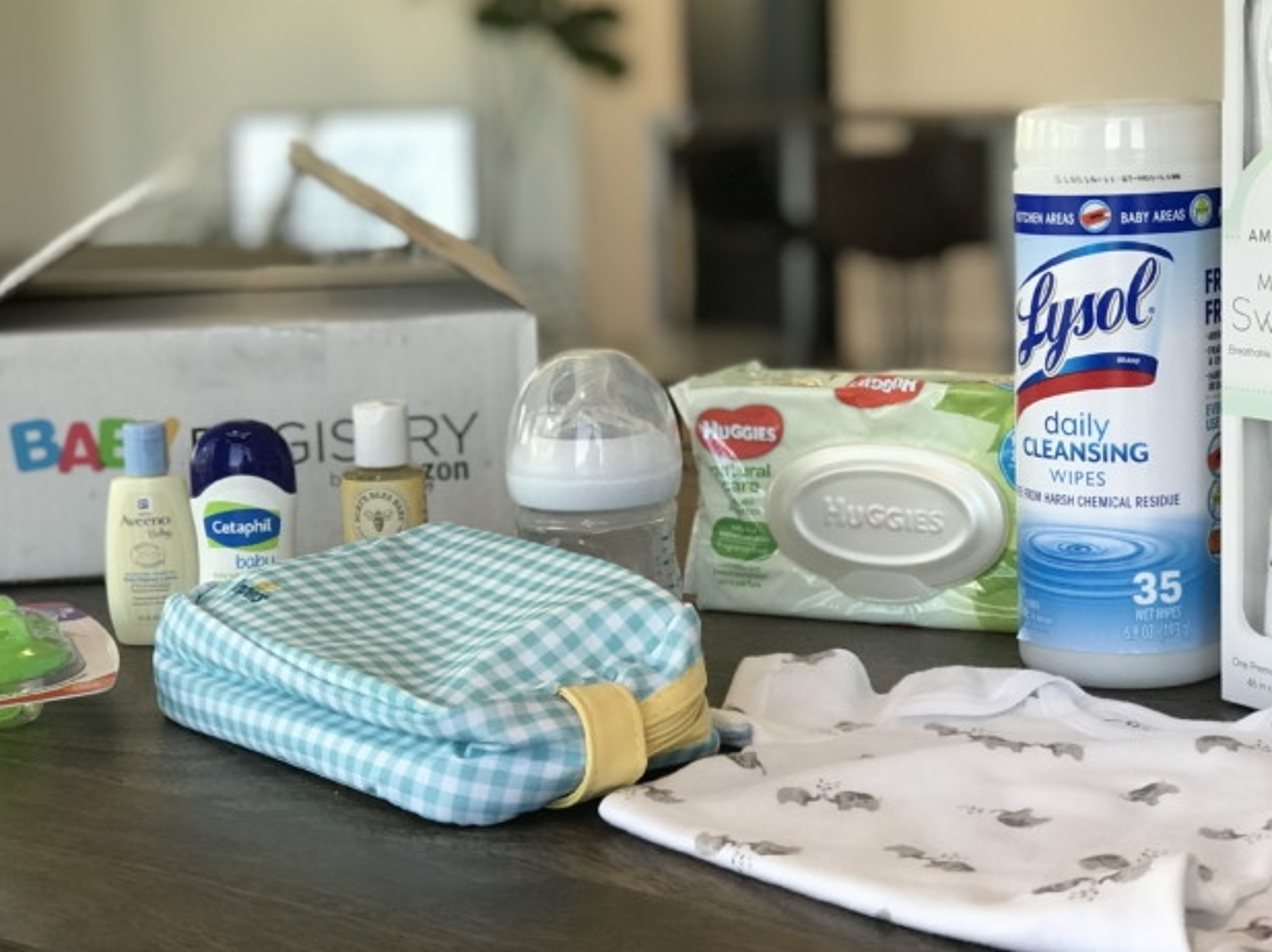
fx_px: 2607
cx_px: 664
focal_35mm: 71
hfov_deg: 27.4
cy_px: 460
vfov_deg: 20.7
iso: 50
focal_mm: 6.6
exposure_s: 1/60
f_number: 2.8
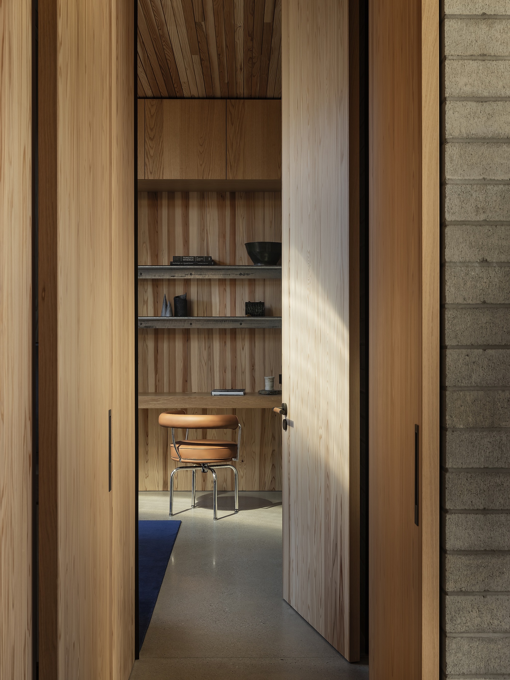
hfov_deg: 32.2
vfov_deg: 42.1
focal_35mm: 45
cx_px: 255
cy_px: 340
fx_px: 884
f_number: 16
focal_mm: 57.5
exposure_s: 1/3
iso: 100
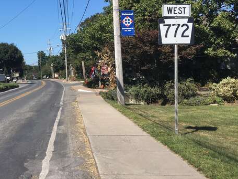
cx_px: 33
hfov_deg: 35.7
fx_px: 351
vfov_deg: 28.3
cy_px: 56
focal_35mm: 51
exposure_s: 1/1603
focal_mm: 4.15
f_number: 2.2
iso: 25
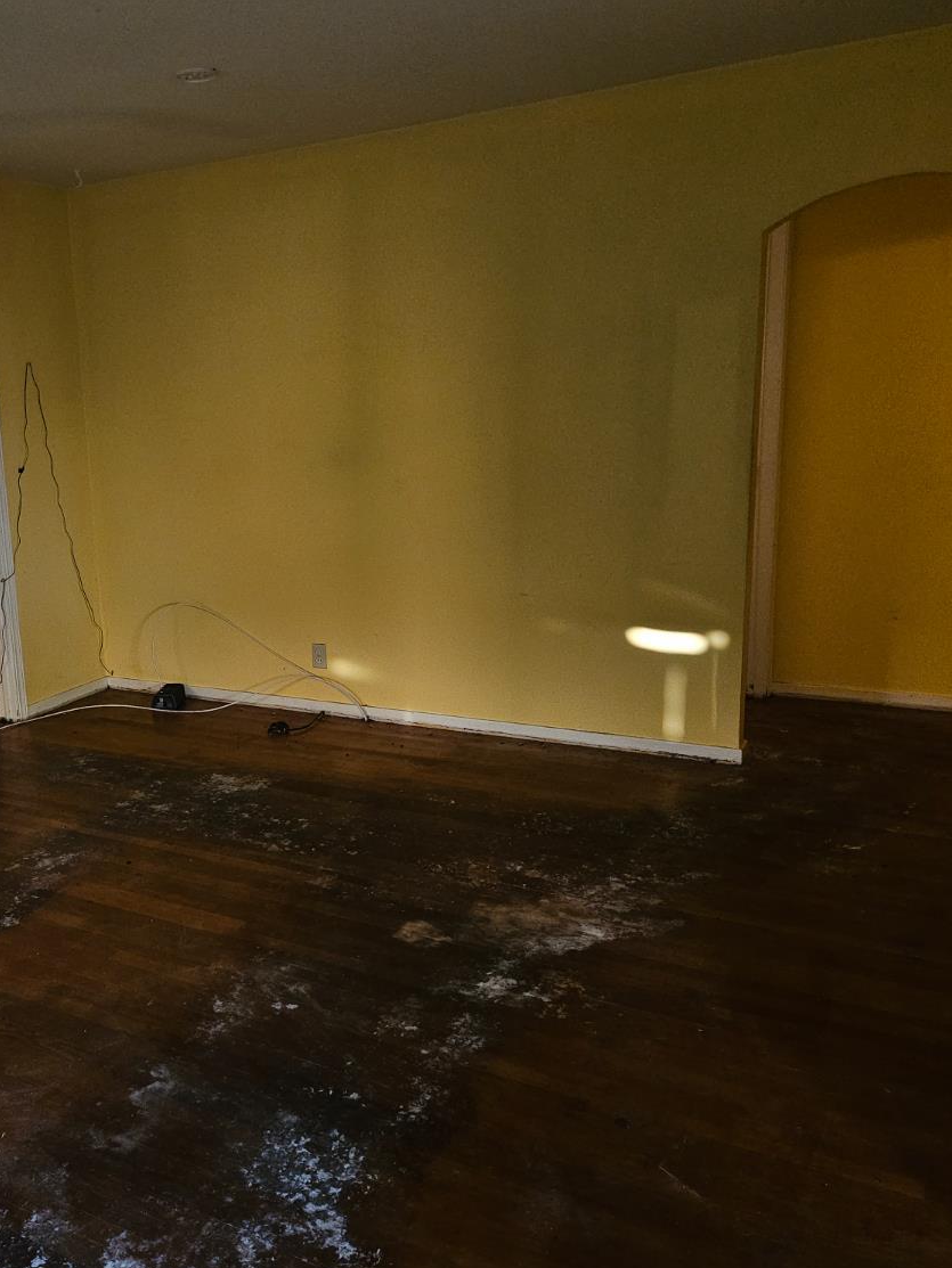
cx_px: 211
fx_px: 1137
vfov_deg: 58.3
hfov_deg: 43.6
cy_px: 640
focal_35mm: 31
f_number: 1.8
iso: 125
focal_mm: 5.4
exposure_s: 1/20
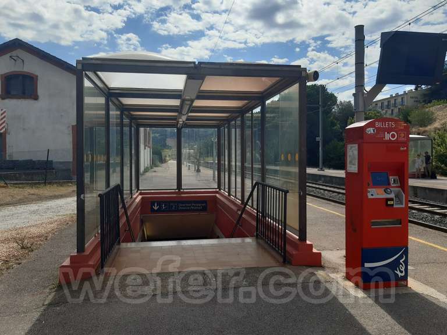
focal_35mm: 26
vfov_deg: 53.1
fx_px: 336
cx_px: 224
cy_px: 168
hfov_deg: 67.3
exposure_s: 1/1812
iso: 40
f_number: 1.7
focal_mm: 3.92
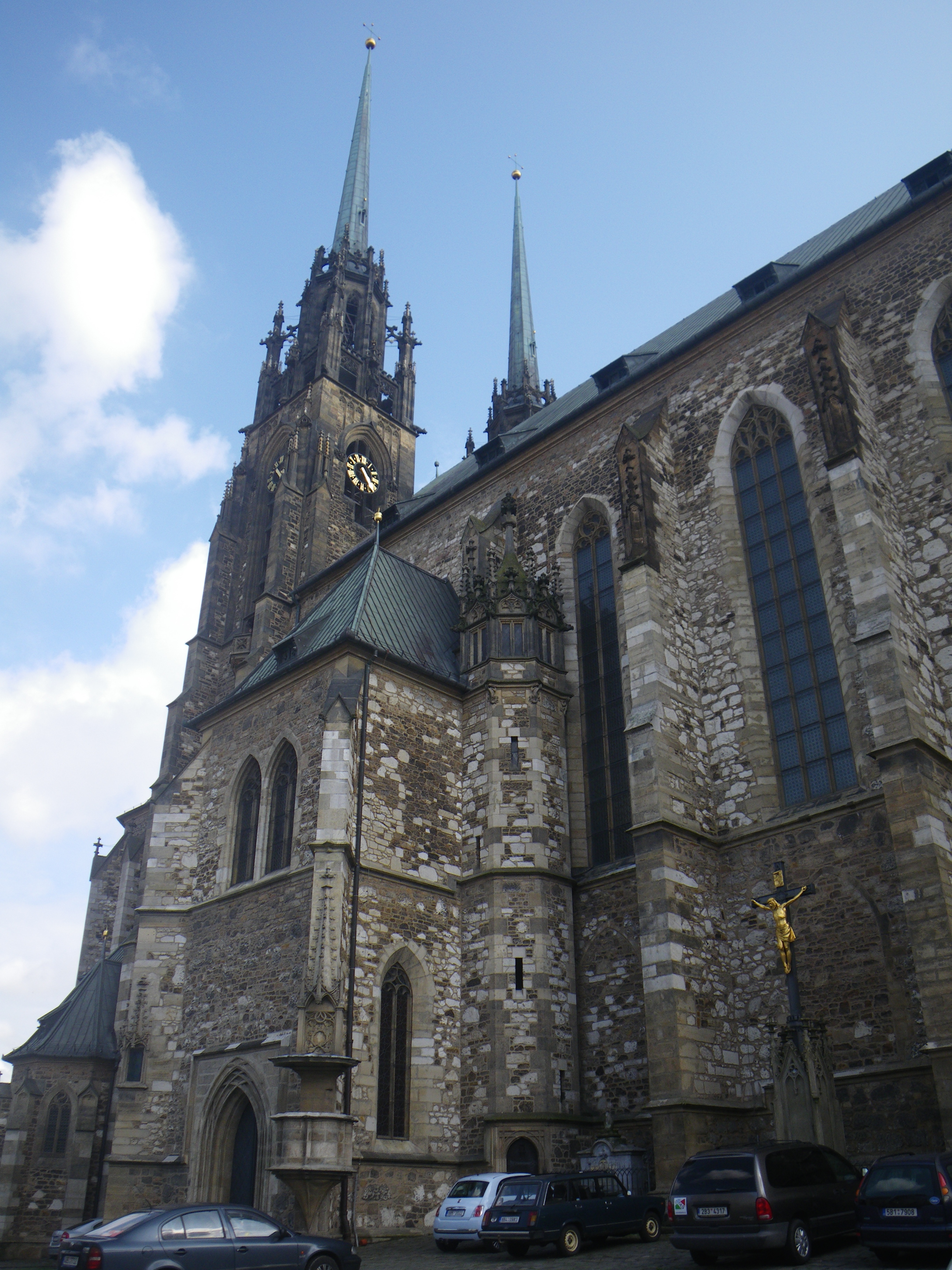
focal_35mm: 28
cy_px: 635
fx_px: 1027
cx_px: 476
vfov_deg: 63.4
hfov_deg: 49.7
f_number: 4.2
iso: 50
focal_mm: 5
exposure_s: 1/200
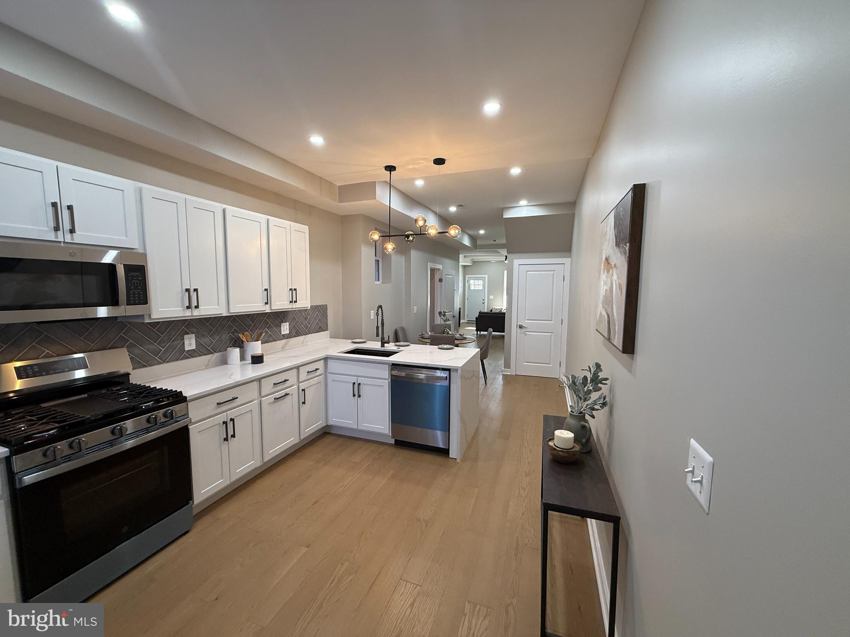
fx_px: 344
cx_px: 425
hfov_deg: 102.1
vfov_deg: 85.7
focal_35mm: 14
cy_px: 318
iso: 250
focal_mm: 2.22
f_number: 2.2
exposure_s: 1/120
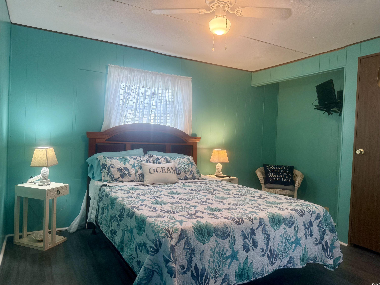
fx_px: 263
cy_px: 142
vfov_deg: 56.8
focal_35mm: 24
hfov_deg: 71.6
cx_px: 190
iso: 250
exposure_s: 1/120
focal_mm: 6.76
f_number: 1.78
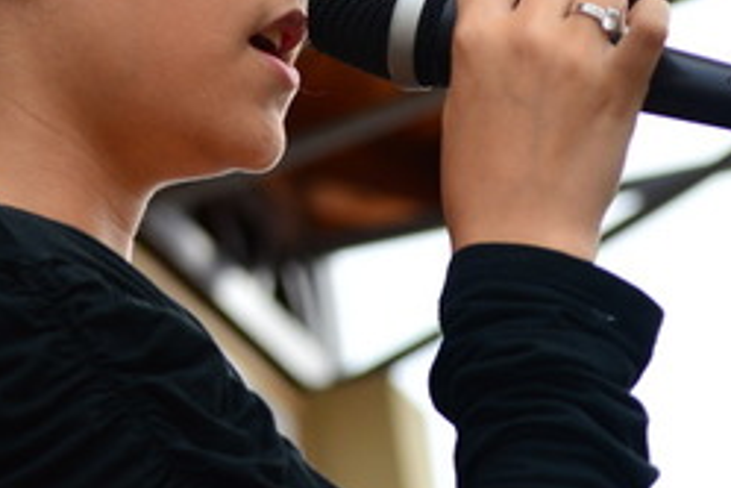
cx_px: 211
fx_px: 5035
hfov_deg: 8.3
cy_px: 38
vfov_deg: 5.5
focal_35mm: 248
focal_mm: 58
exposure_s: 1/320
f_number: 4
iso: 100
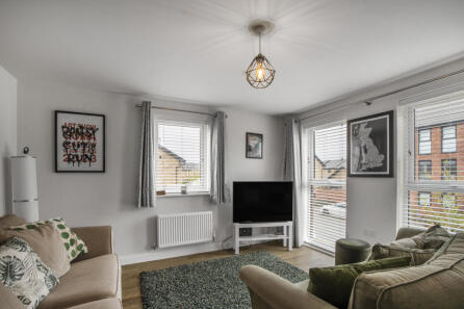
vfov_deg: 73.7
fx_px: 206
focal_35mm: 16
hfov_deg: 96.8
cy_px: 159
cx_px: 231
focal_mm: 15
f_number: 16
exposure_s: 1/10
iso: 100
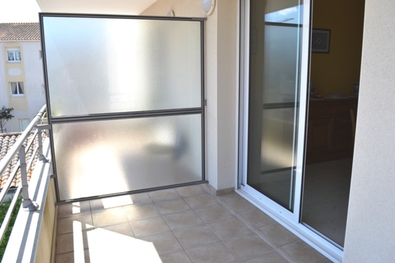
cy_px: 132
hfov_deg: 67.4
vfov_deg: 48.0
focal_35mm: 27
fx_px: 296
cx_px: 198
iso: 100
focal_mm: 18
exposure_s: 1/200
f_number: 7.1
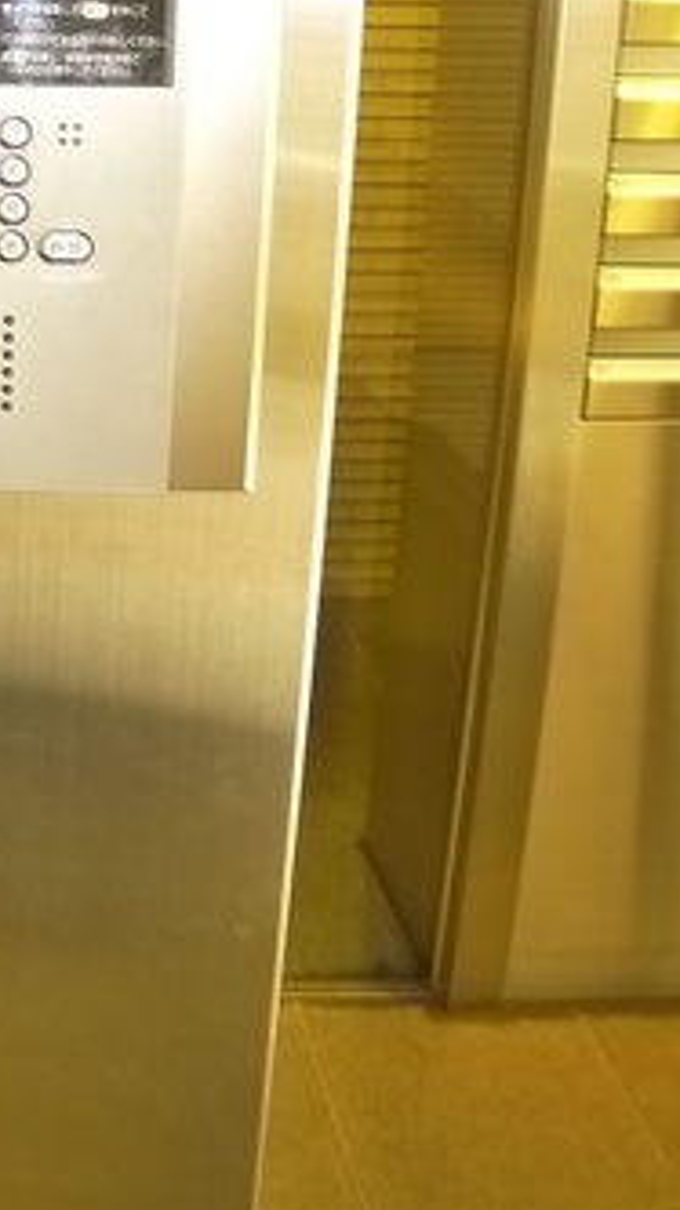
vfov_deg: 36.3
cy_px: 207
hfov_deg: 20.5
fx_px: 1765
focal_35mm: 55
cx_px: -111
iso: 400
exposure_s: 1/4
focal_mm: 5.1
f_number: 2
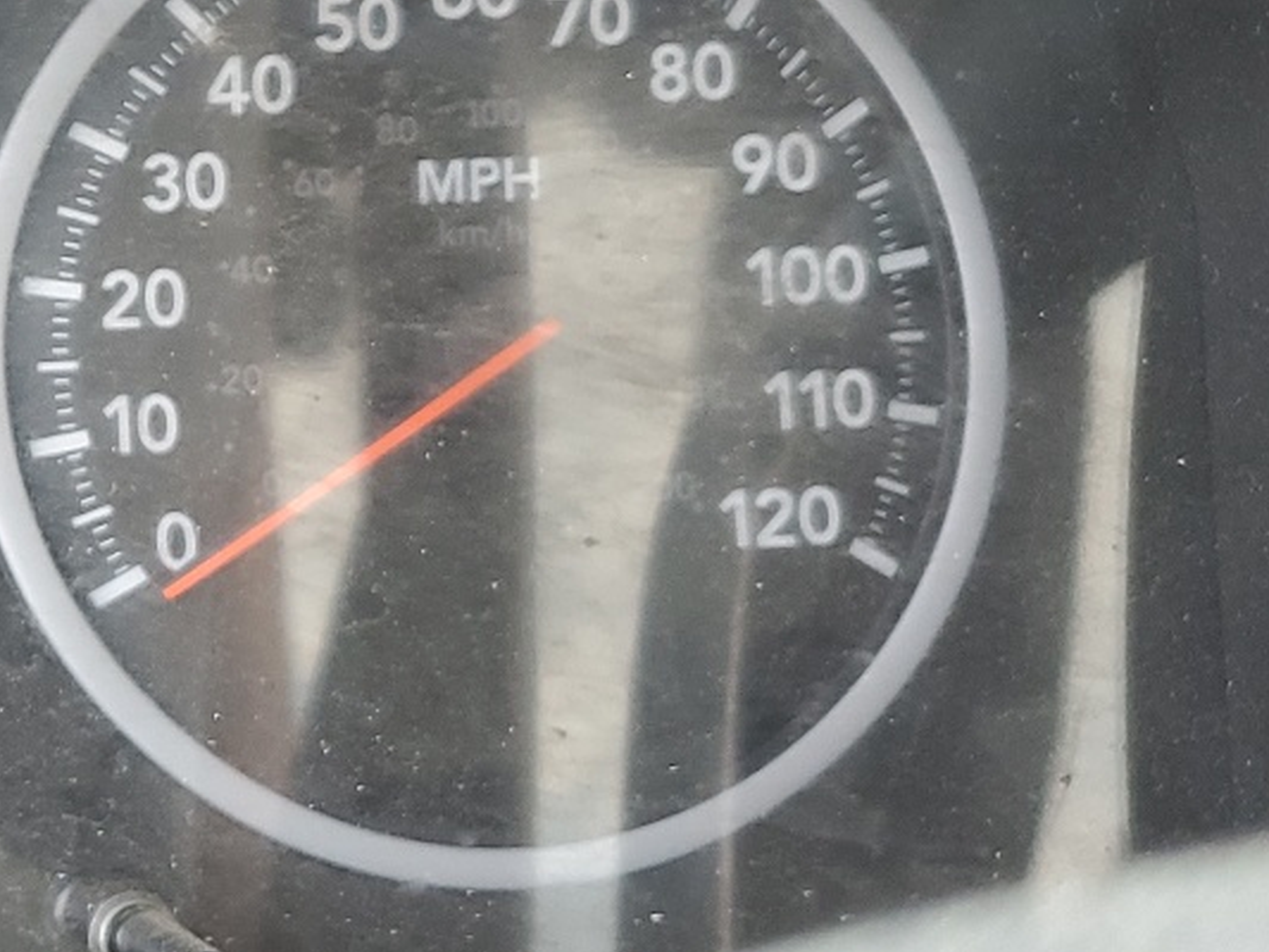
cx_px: -476
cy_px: 359
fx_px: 2860
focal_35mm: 78
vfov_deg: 18.9
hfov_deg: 21.9
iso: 68
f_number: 1.5
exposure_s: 1/120
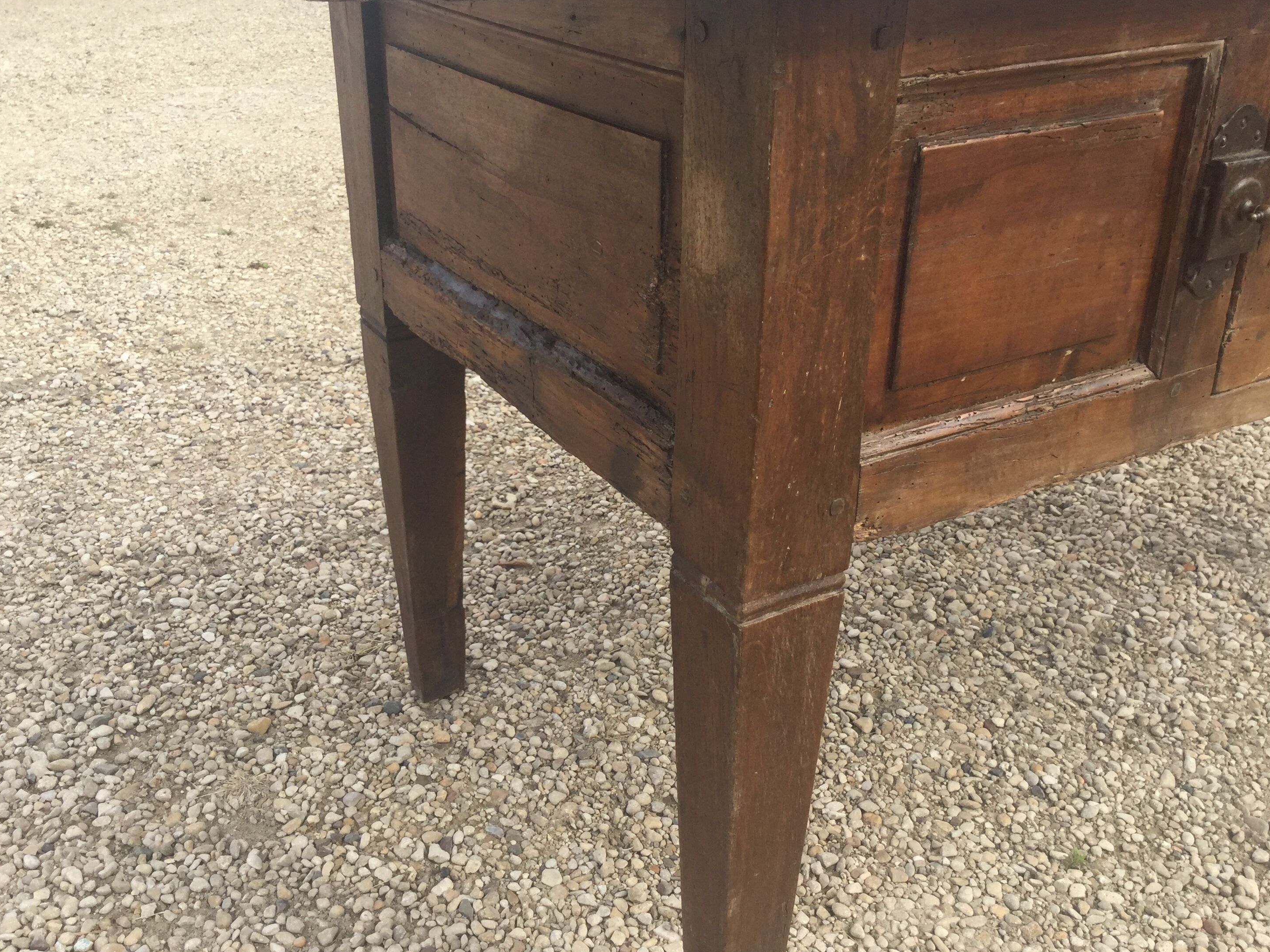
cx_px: 586
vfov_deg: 40.7
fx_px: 1284
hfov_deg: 52.6
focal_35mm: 35
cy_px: 448
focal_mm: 3.3
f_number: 2.4
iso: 25
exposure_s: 1/485
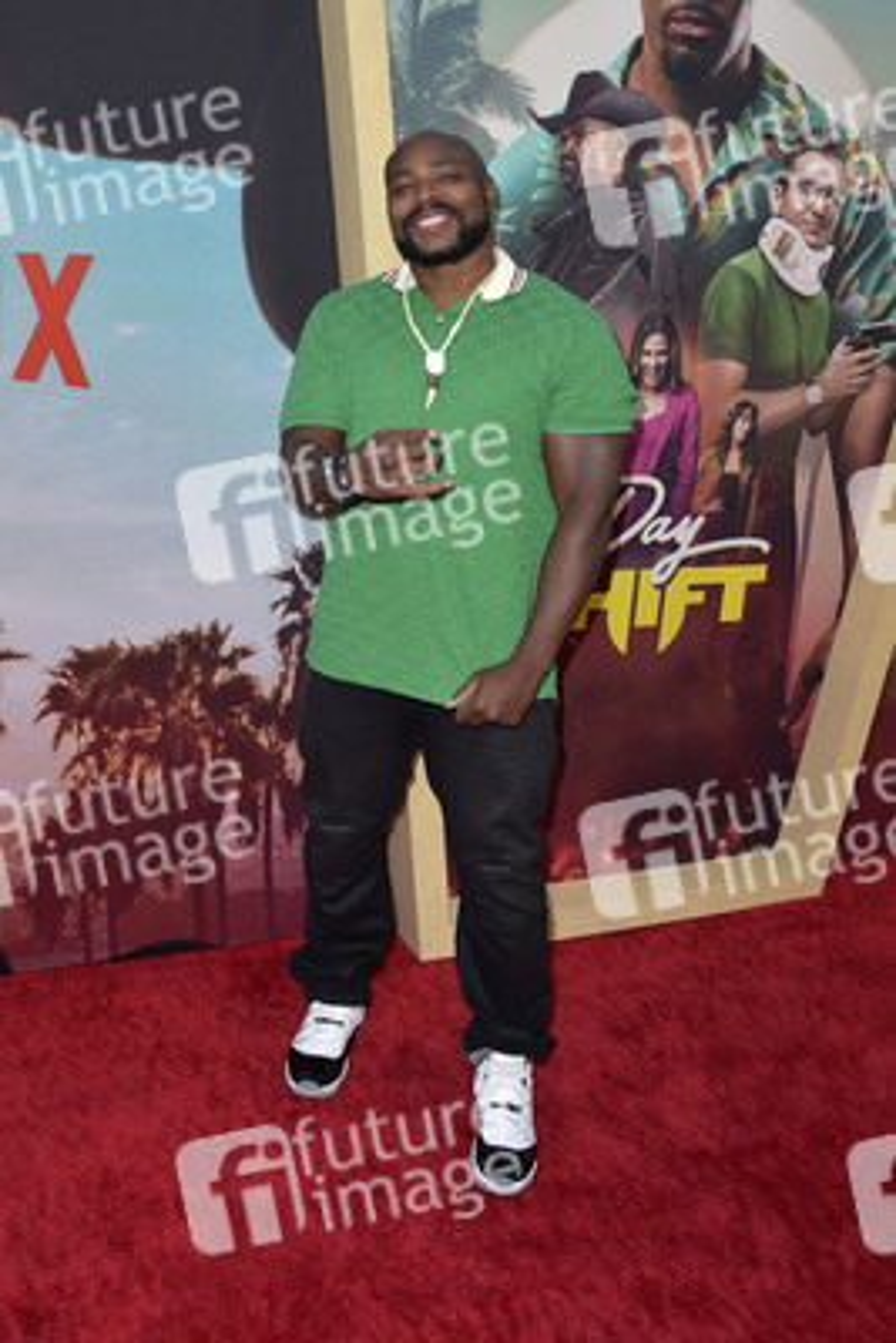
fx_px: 1194
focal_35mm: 32
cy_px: 672
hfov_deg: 41.1
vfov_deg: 58.7
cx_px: 448
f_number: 5.6
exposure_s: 1/250
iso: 500
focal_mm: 32
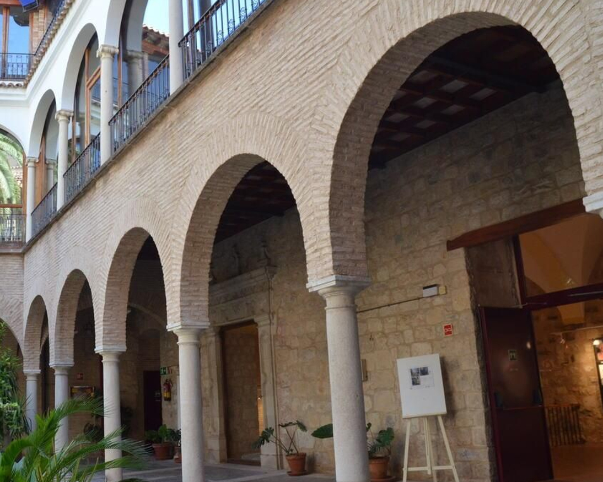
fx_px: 660
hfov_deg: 47.8
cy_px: 264
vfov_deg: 40.1
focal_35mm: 37
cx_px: 177
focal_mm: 18
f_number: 6.3
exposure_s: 1/160
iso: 800
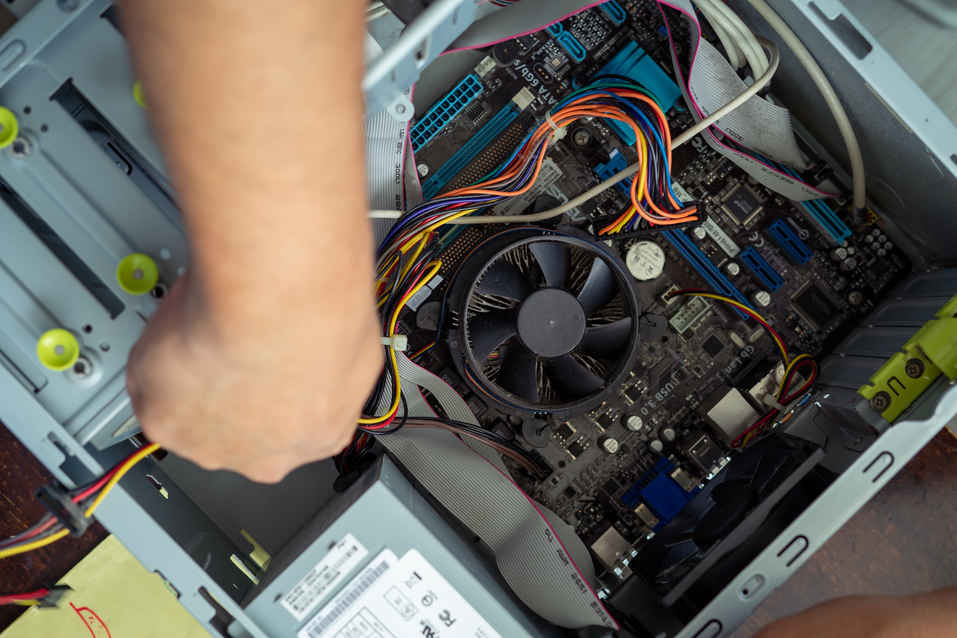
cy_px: 319
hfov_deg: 39.6
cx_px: 478
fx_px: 1329
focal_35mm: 50
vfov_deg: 27.0
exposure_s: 1/80
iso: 100
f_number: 4.5
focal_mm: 50
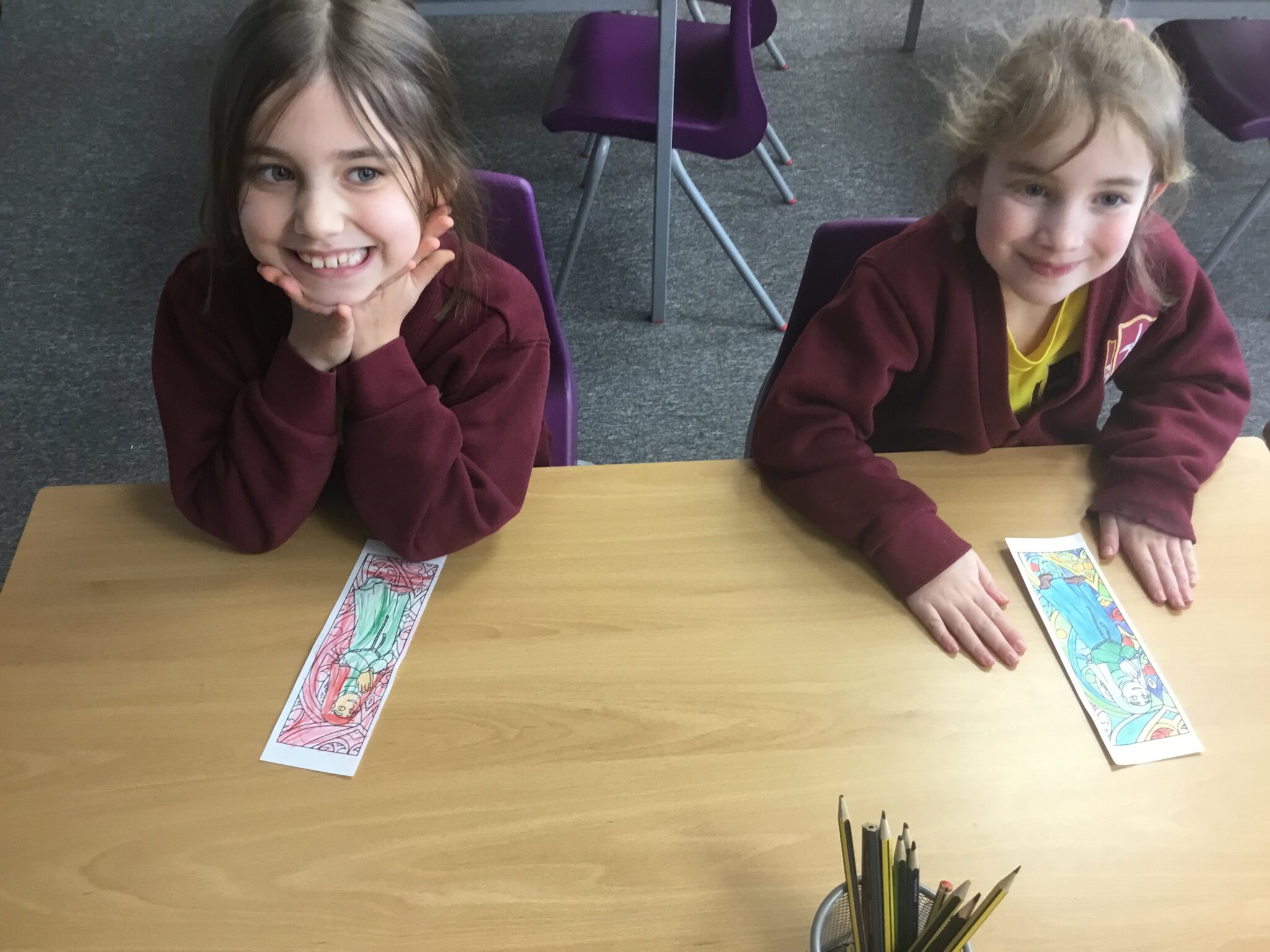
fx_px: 1137
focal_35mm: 31
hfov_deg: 58.4
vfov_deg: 45.4
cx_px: 635
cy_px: 476
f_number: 2.4
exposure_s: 1/33
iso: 100
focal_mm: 3.3
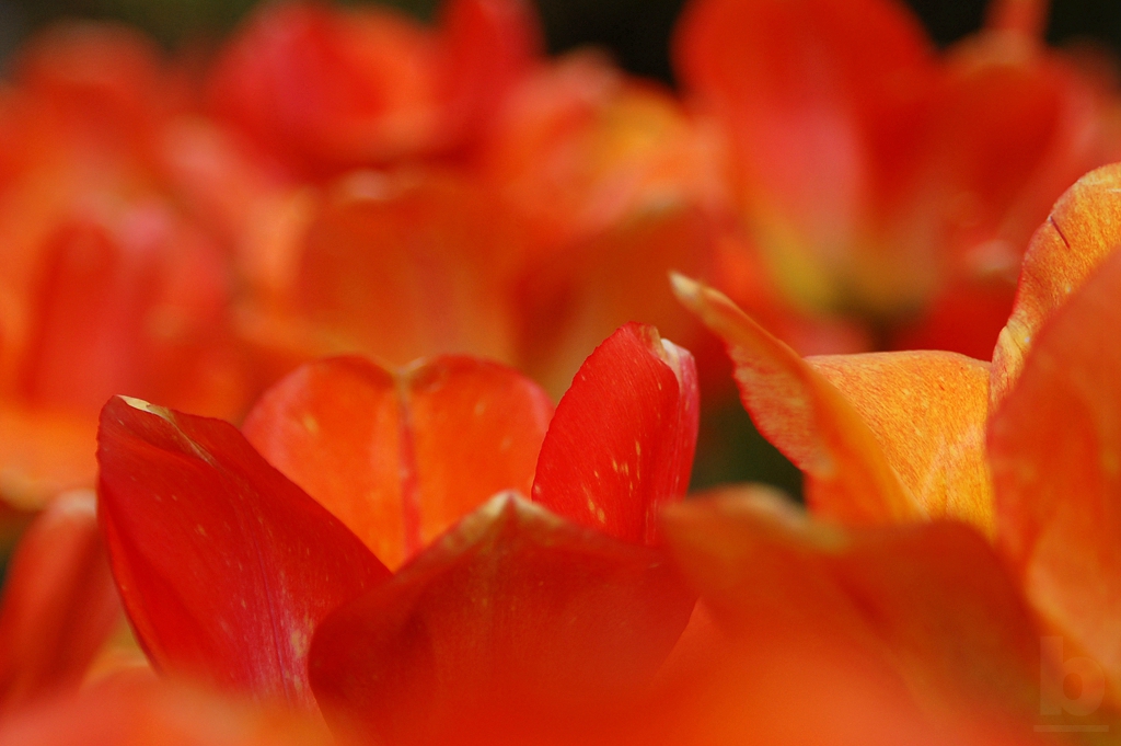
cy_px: 373
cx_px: 560
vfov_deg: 18.9
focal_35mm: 72
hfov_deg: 28.1
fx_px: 2240
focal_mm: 48
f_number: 4.5
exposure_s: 1/1600
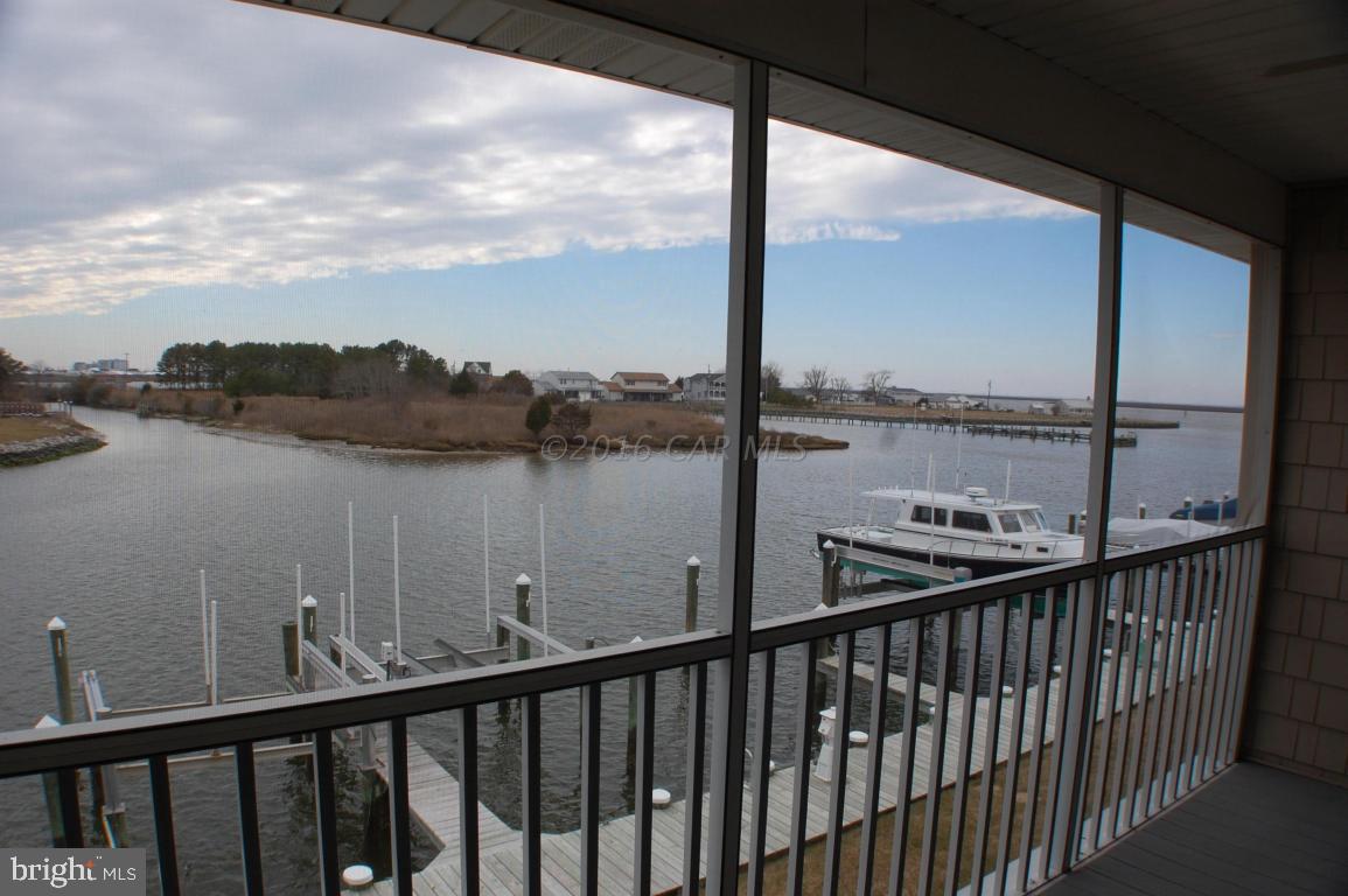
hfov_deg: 62.0
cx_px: 674
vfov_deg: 43.5
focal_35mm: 30
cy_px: 448
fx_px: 1122
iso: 200
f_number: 8
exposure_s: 1/250
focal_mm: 20
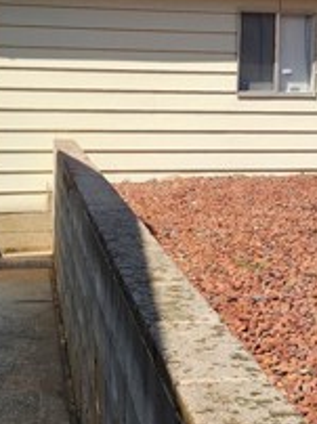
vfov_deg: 26.3
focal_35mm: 73
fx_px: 893
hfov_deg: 20.1
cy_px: 94
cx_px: 153
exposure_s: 1/1402
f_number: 1.8
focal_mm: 5.4
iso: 20
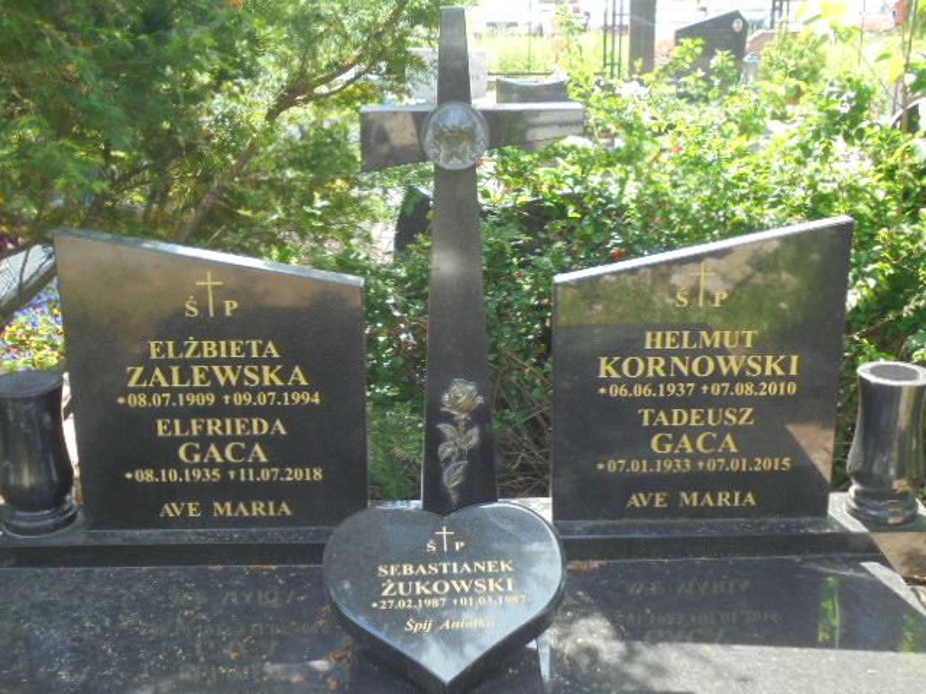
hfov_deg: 43.9
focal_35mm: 43
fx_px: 1150
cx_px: 463
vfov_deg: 33.6
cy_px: 347
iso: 100
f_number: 4.5
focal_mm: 7.8
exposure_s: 1/60
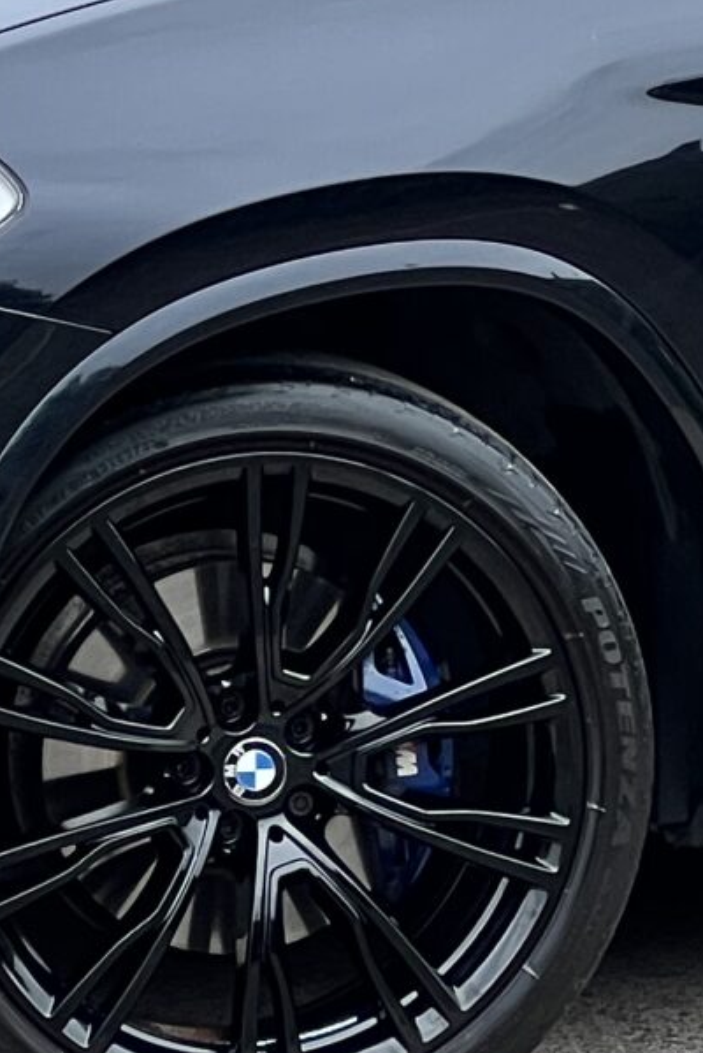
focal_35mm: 342
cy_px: -355
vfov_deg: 6.0
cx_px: 798
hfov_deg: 4.0
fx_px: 10005
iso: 64
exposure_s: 1/99
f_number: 2.8
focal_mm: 9
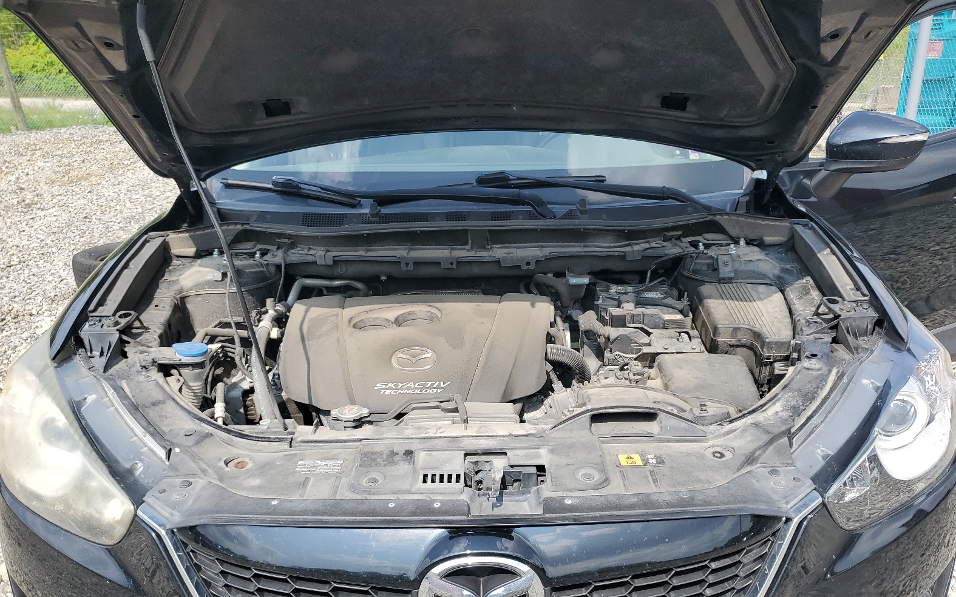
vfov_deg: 44.3
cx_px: 484
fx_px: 729
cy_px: 354
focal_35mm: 28
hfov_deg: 66.5
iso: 50
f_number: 1.5
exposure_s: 1/1667
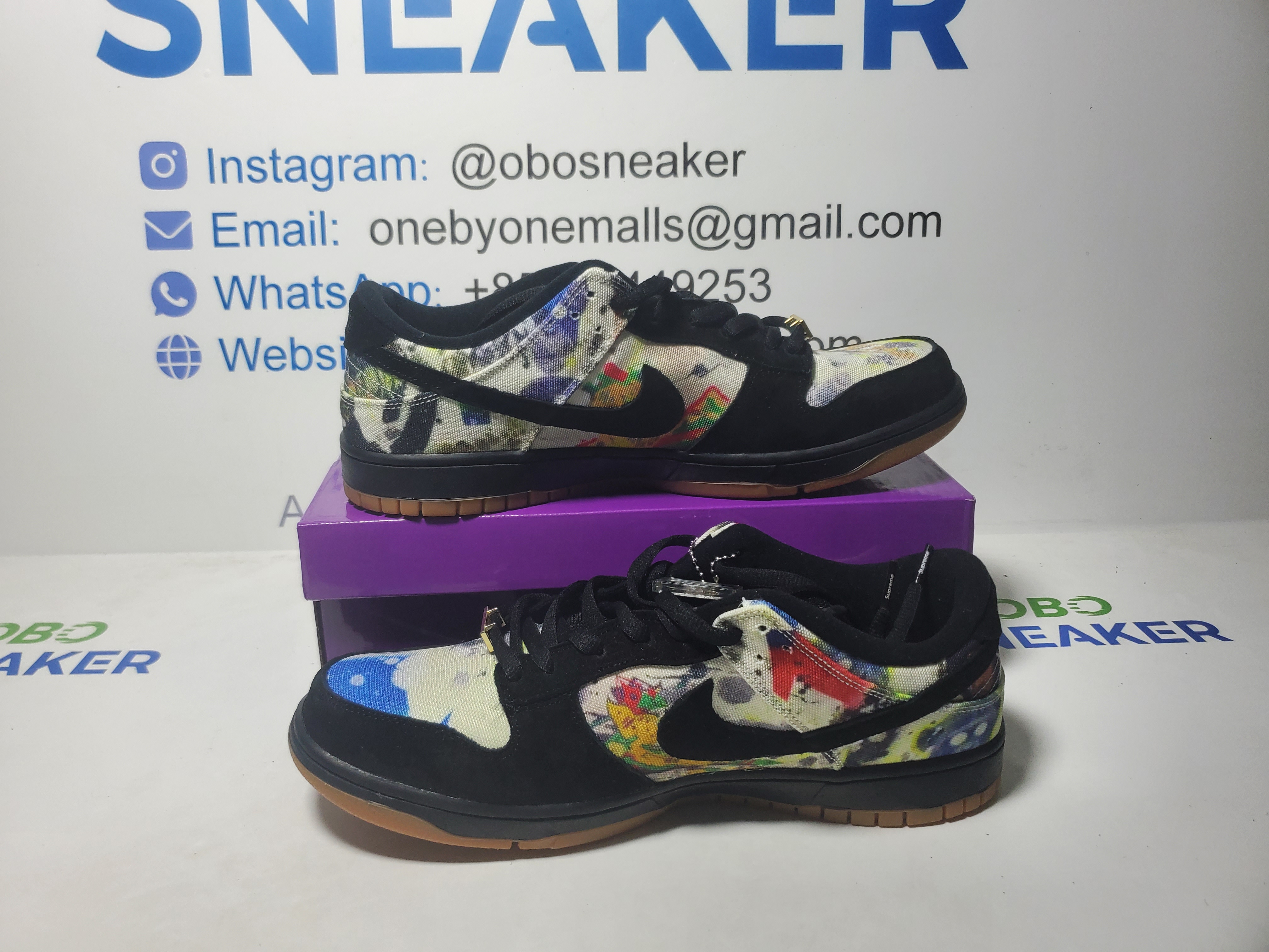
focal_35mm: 26
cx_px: 634
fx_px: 953
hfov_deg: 67.3
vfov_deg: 53.1
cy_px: 476
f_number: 1.5
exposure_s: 1/398
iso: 50
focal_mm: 4.3
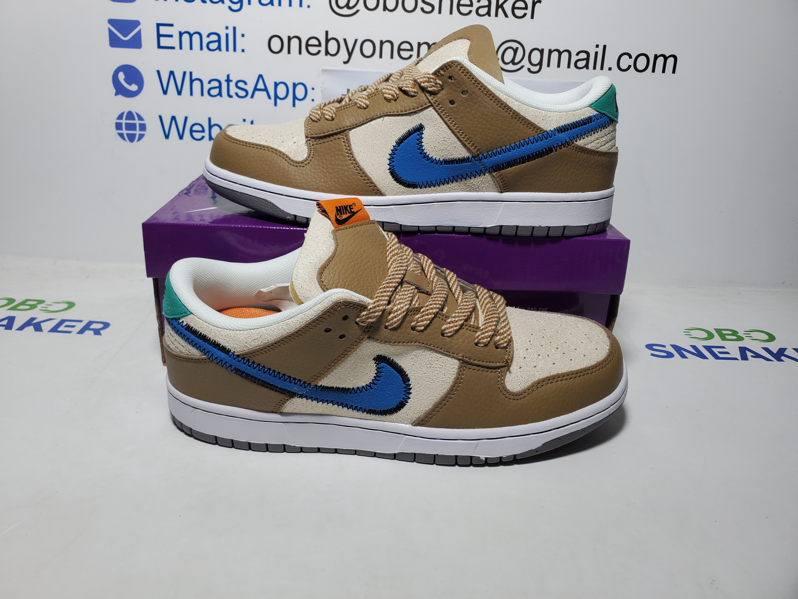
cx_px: 399
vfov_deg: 53.1
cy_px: 300
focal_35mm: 26
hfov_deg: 67.3
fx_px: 599
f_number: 2.4
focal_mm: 4.3
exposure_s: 1/239
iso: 50
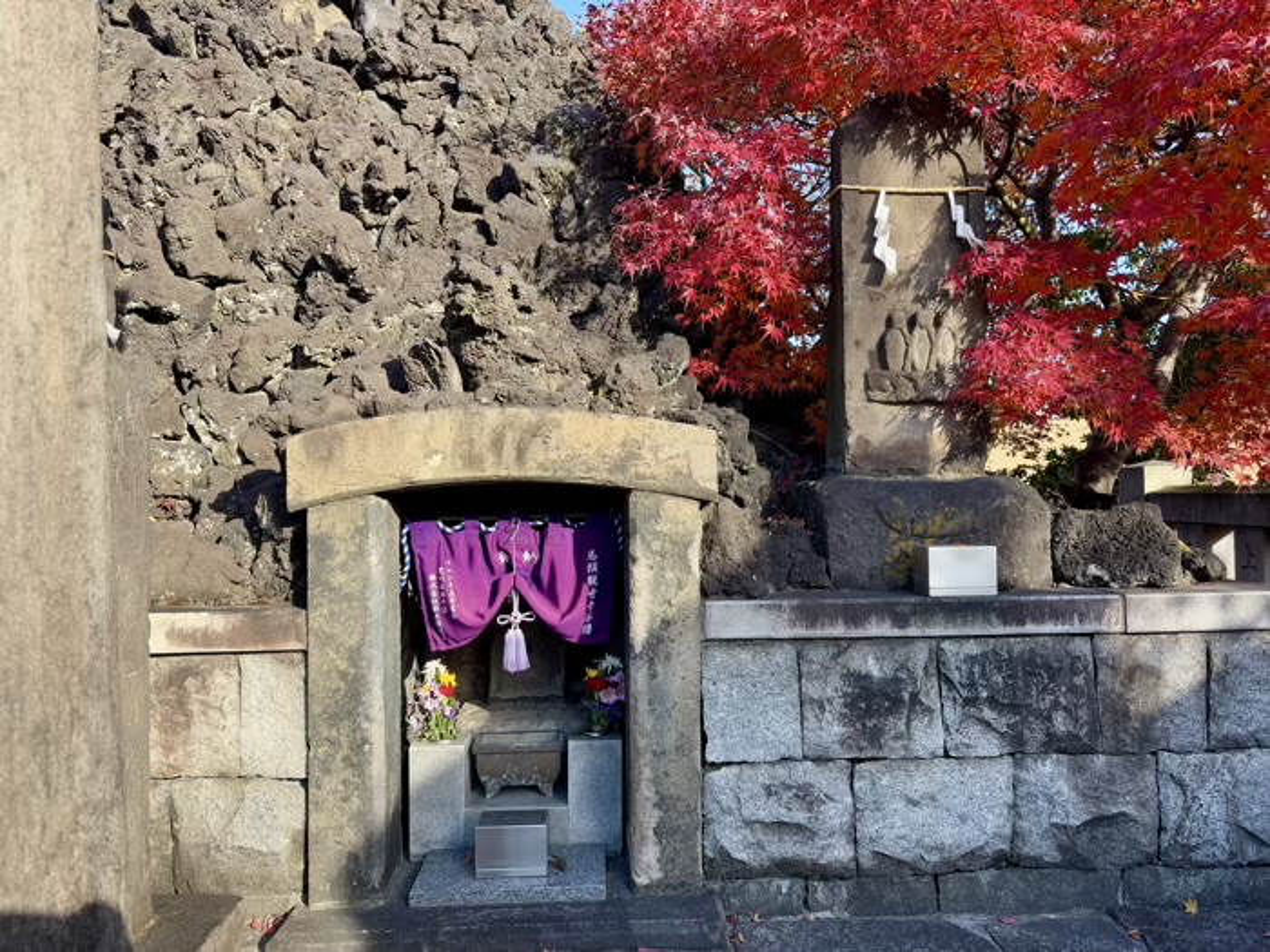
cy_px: 476
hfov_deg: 67.3
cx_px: 635
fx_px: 954
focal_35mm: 26
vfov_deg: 53.1
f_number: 1.6
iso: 50
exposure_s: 1/517
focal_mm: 5.96
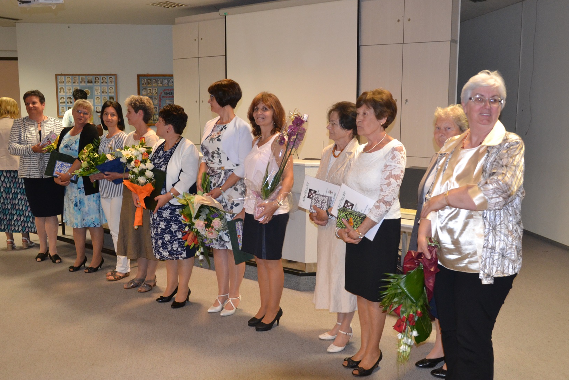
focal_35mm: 32
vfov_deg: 41.1
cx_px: 291
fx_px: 506
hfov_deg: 58.7
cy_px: 205
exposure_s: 1/60
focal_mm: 18
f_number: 3.5
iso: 1600
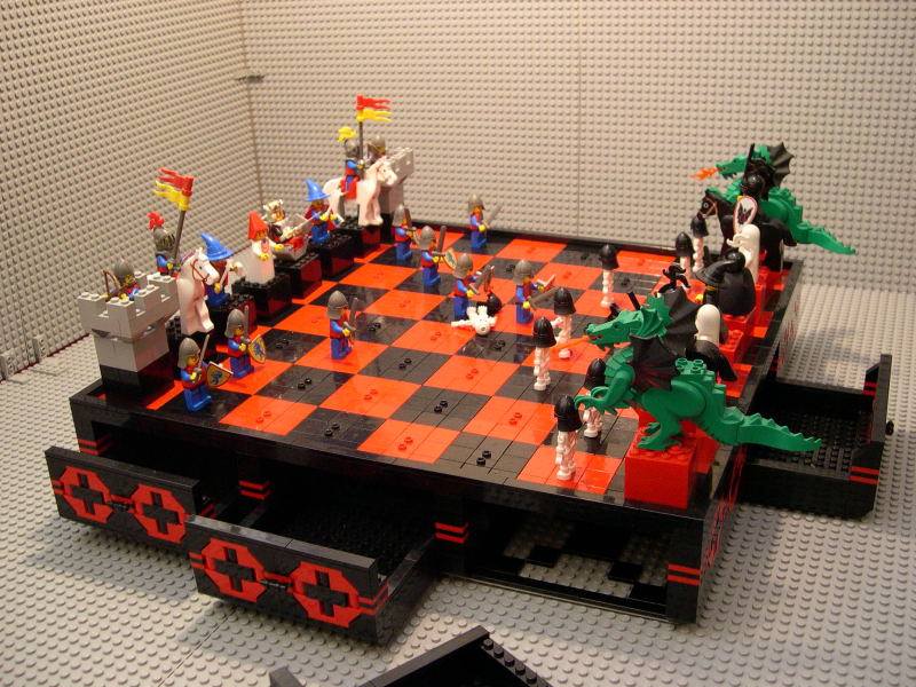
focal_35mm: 38
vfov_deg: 37.7
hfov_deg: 49.0
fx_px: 1006
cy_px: 344
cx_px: 458
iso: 400
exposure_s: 1/22.8
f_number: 2.8
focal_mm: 8
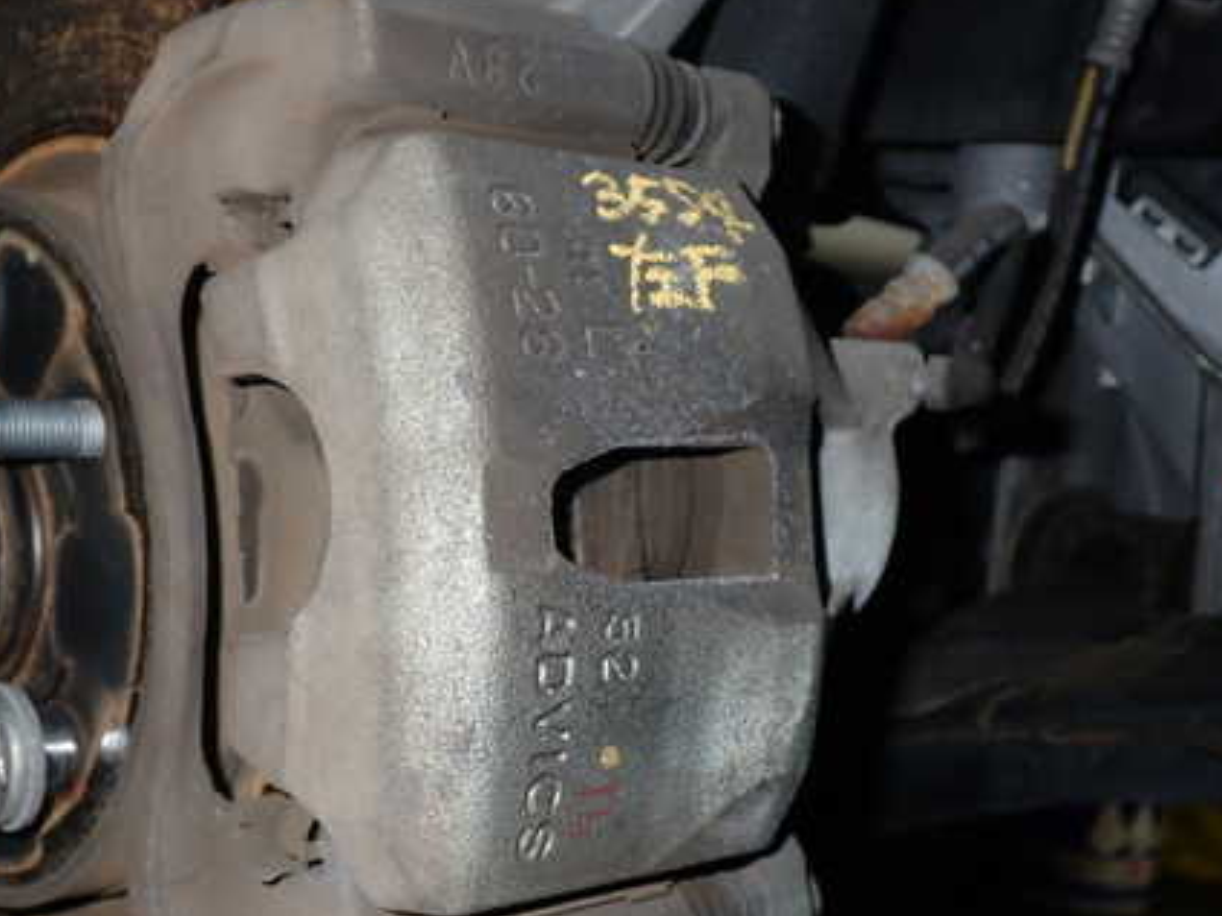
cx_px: 504
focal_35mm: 51
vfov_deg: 28.5
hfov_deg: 37.4
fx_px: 1800
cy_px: 518
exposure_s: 1/40
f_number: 2.5
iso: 200
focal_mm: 6.37
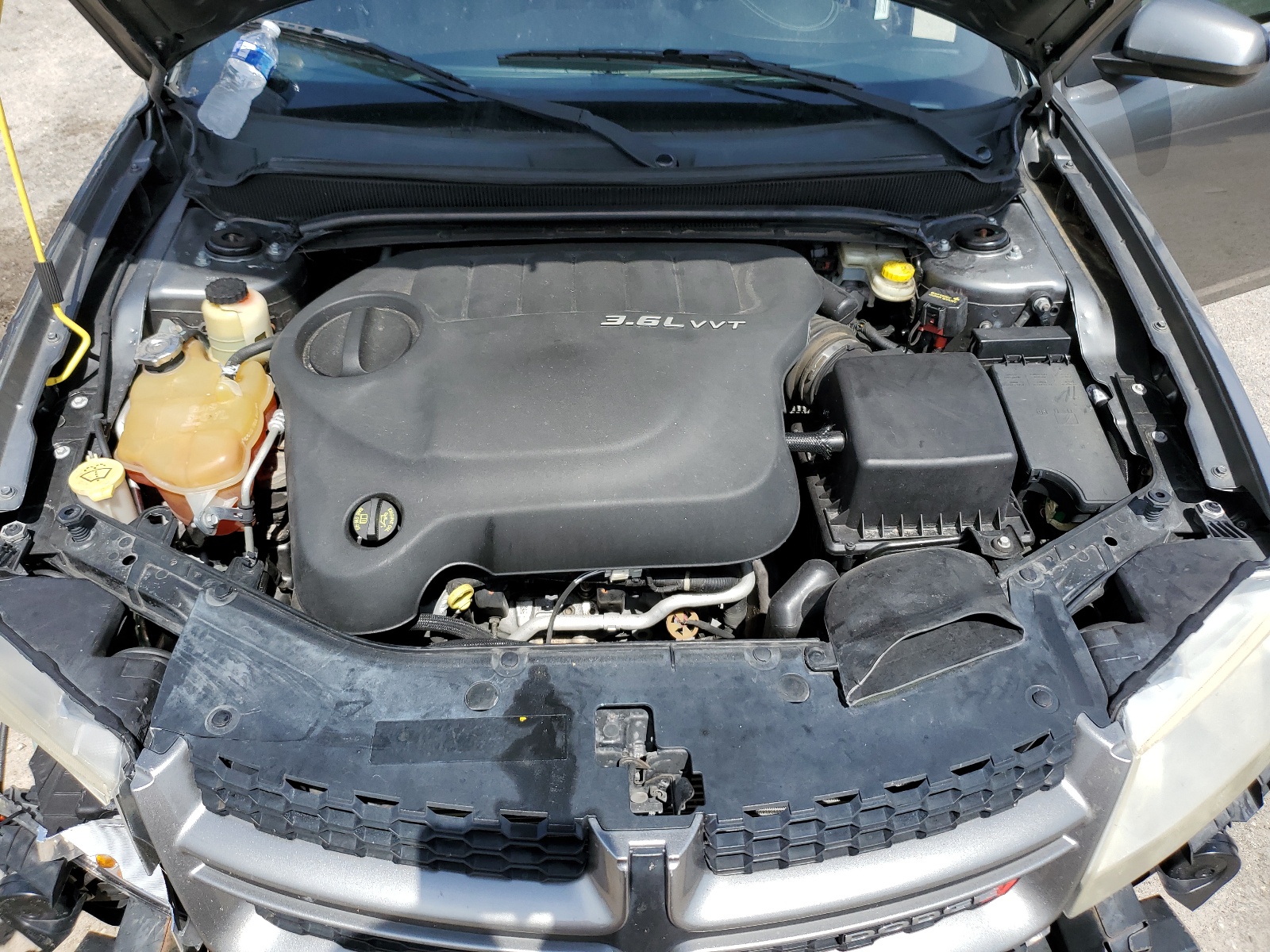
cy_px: 476
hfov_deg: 67.3
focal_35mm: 26
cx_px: 635
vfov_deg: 53.1
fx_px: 954
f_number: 1.5
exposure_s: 1/2500
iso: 50
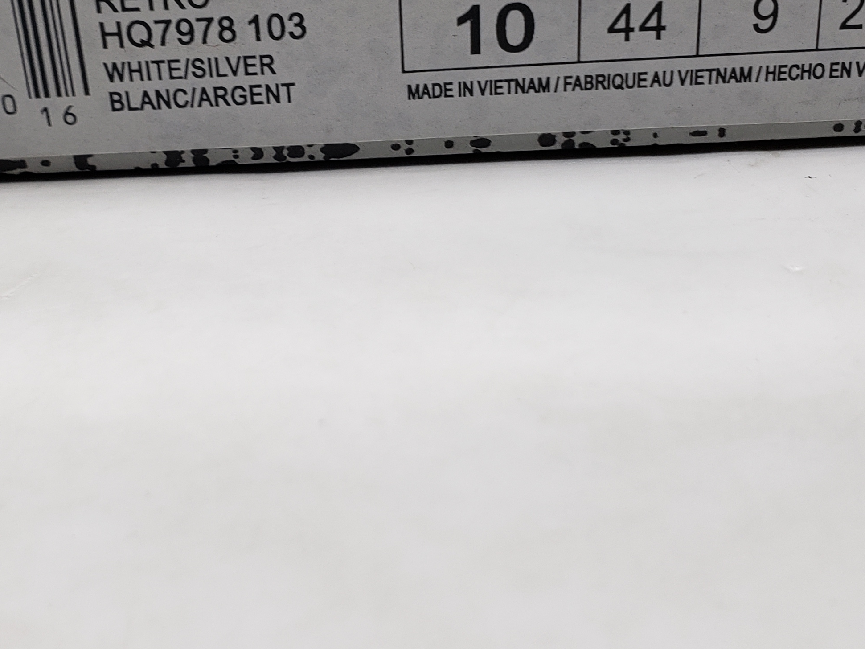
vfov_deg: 26.9
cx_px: 368
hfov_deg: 35.5
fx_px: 1349
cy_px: 215
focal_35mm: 54
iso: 50
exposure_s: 1/214
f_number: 2.4
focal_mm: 4.3
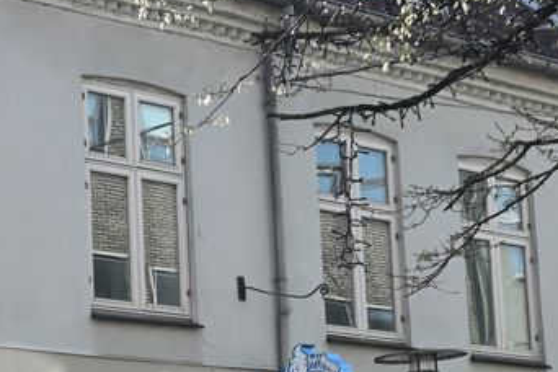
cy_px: 398
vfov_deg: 10.4
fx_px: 2030
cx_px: -294
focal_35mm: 131
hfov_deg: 14.5
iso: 800
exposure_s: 1/2500
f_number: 5
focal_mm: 35
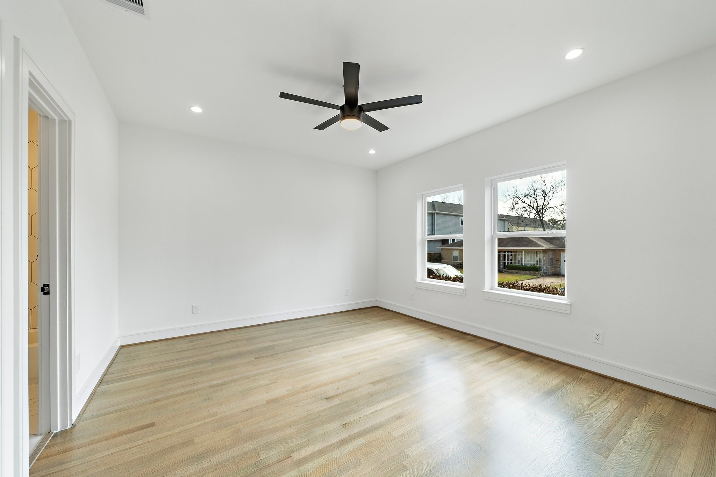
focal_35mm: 13
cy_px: 238
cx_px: 358
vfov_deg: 85.4
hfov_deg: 108.3
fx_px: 259
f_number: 8
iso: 640
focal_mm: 13
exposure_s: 1/25
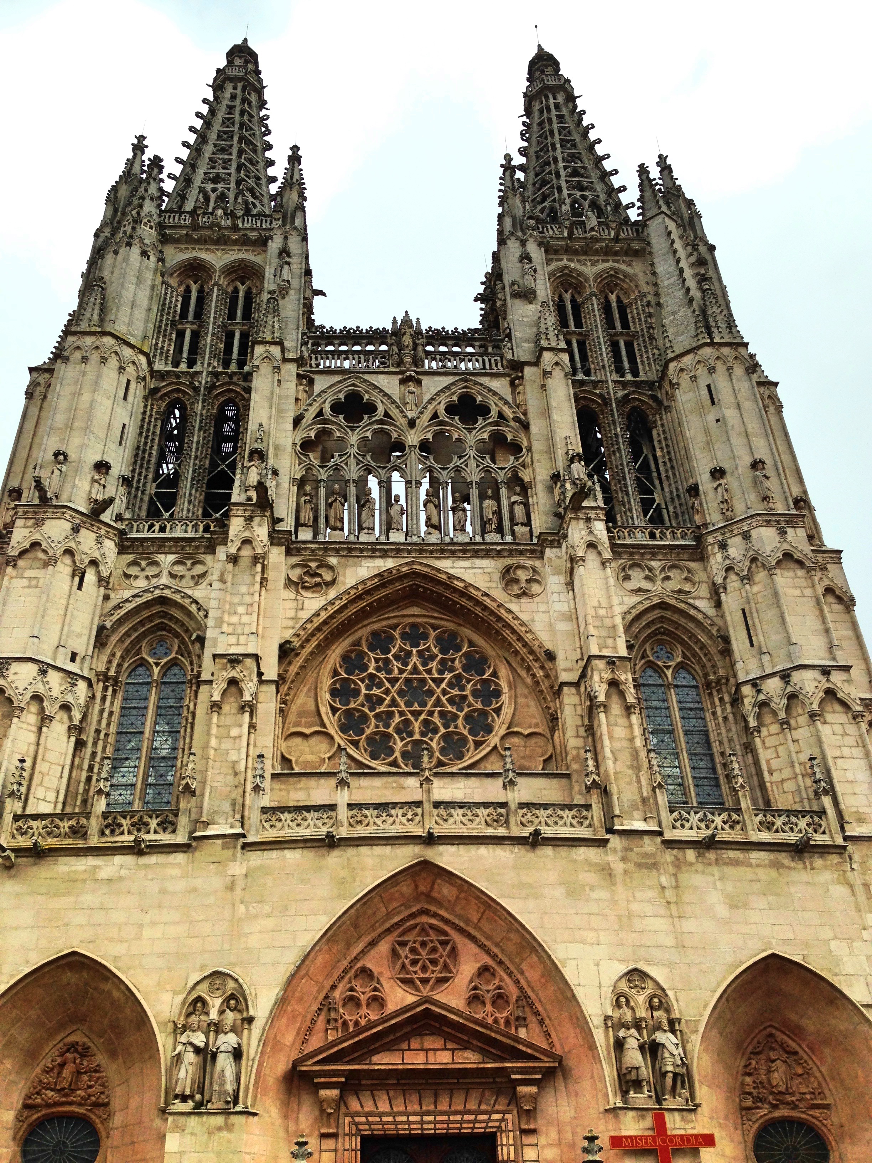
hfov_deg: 42.9
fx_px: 1108
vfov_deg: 55.4
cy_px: 582
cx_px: 436
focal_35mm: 33
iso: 50
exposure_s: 1/1642
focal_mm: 4.12
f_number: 2.4
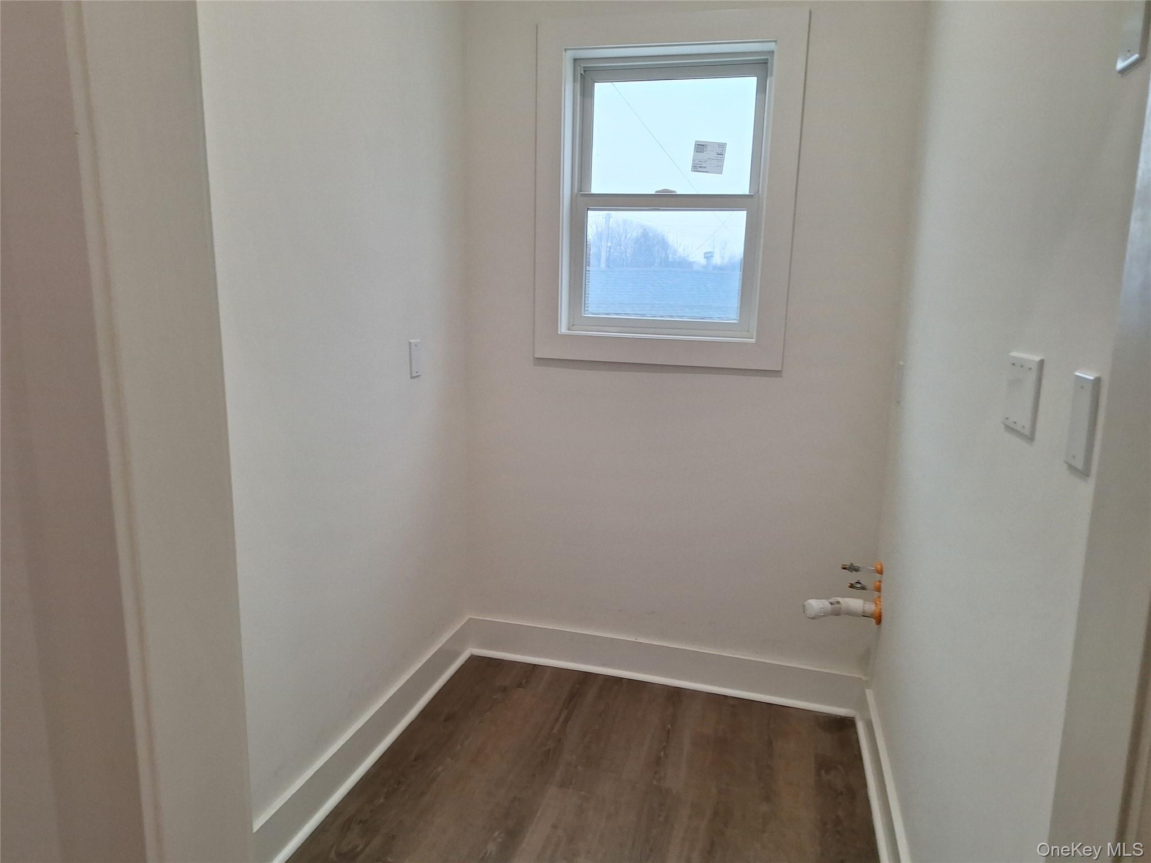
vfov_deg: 58.9
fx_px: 765
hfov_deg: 73.9
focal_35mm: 23
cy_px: 432
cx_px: 576
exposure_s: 1/120
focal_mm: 5.54
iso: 50
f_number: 1.8
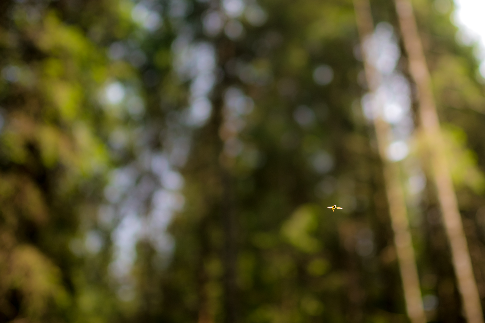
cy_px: 162
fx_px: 471
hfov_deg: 54.4
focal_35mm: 35
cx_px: 242
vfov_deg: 37.8
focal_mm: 35
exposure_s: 1/1250
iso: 125
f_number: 1.4
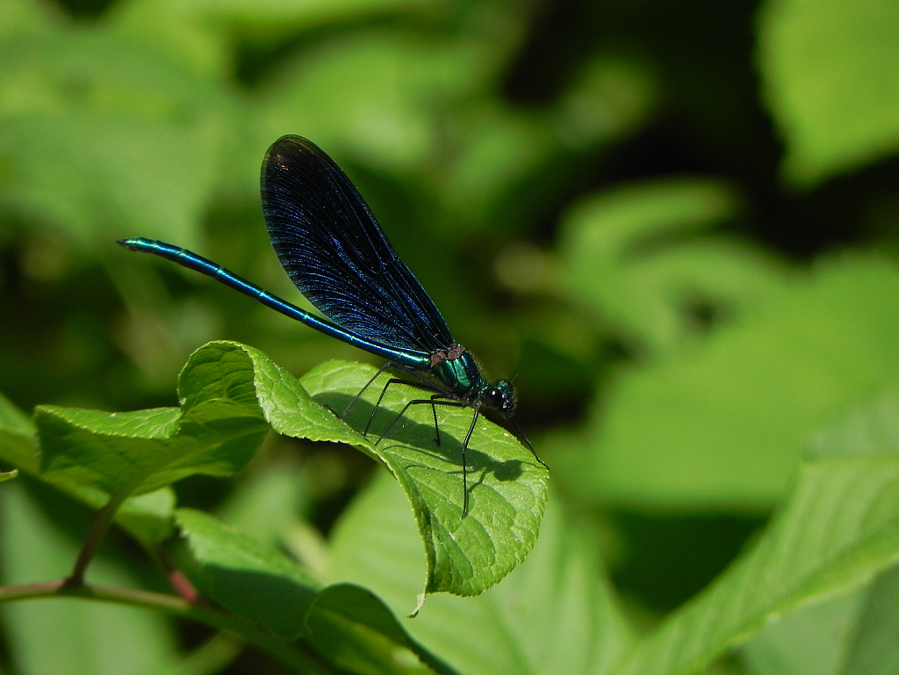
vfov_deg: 2.2
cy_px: 338
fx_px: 17608
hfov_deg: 2.9
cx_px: 450
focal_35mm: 678
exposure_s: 1/800
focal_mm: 120
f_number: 5
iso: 160
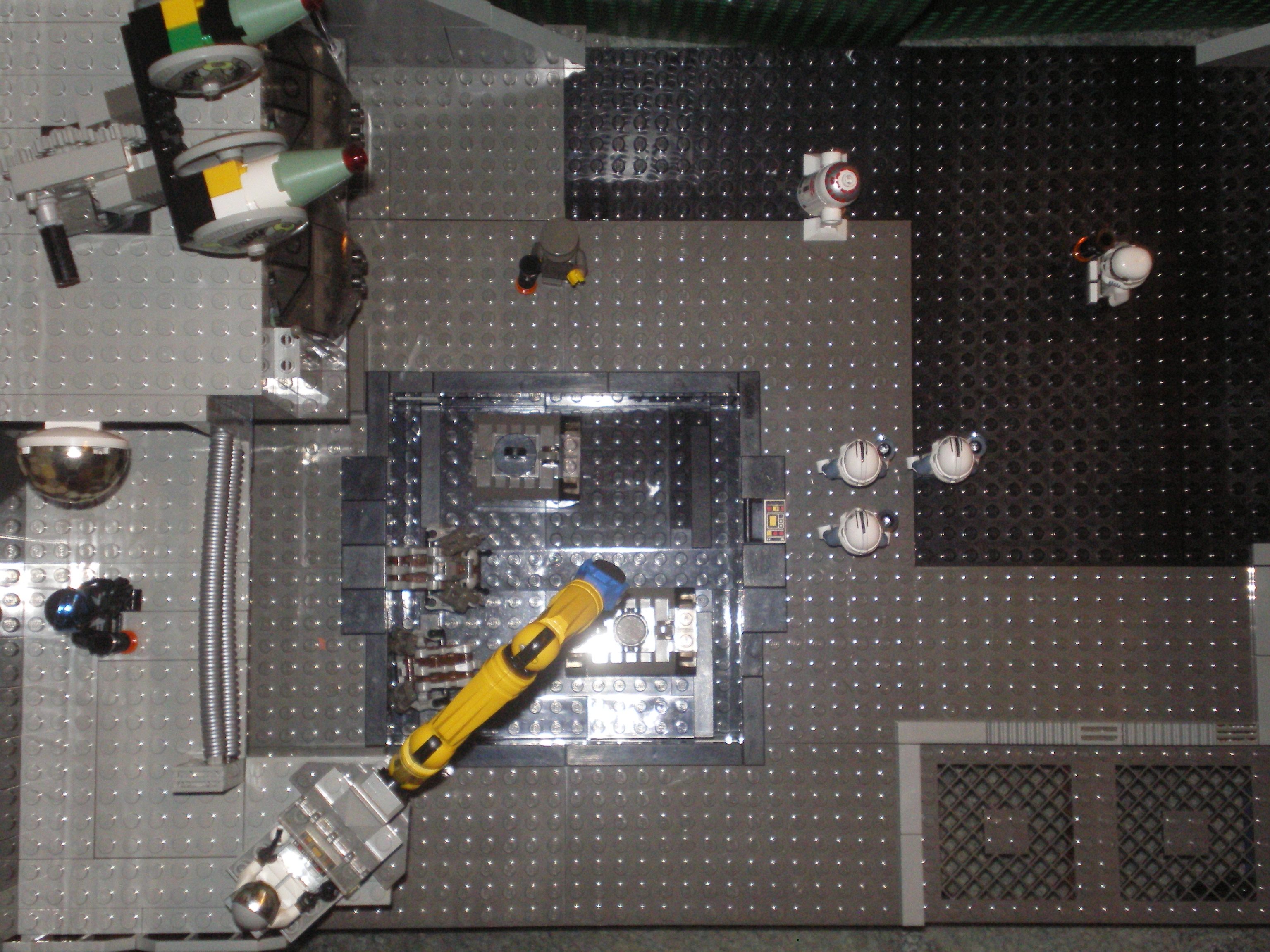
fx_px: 2055
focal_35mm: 56
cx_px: 635
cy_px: 476
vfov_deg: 26.1
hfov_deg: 34.3
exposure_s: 1/40
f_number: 3.9
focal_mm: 9.3
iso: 400
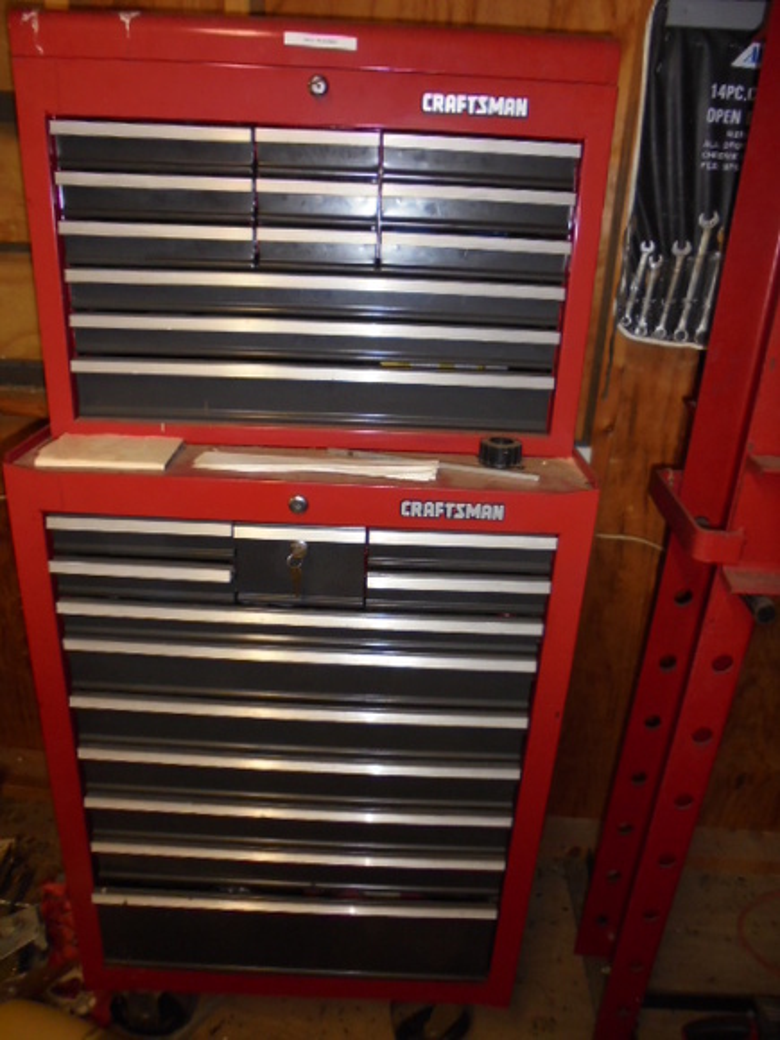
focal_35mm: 26
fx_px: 781
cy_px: 520
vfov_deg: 67.3
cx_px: 390
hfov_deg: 53.1
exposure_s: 1/30
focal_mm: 4.6
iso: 200
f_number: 3.5
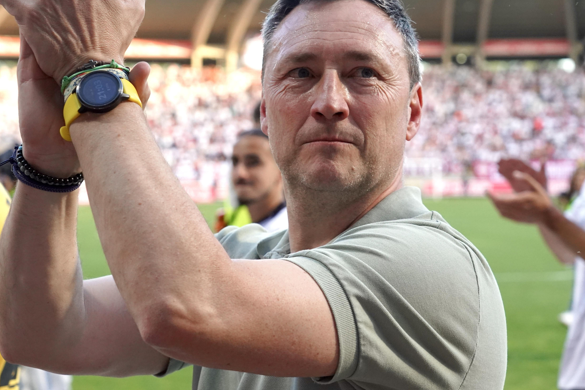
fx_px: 1608
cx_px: 316
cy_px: 164
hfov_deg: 20.6
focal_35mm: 99
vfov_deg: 13.8
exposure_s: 1/500
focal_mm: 73
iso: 4000
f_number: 6.3
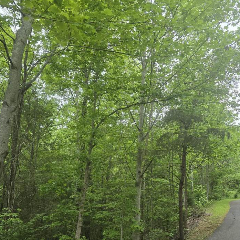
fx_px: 220
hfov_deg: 57.3
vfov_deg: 56.4
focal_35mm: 28
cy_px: 155
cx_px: 121
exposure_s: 1/120
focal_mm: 6.3
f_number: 1.7
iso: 200
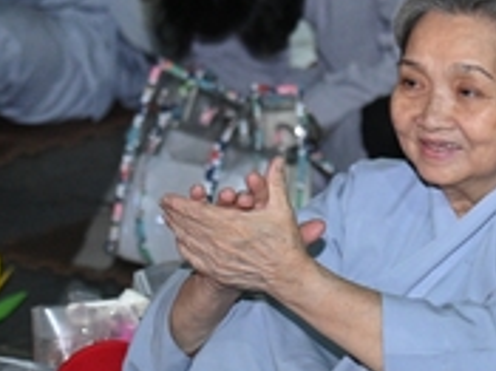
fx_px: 4195
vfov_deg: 5.1
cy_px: 125
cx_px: 453
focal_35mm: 293
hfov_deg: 6.7
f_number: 4
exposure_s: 1/200
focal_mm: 82
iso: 5000
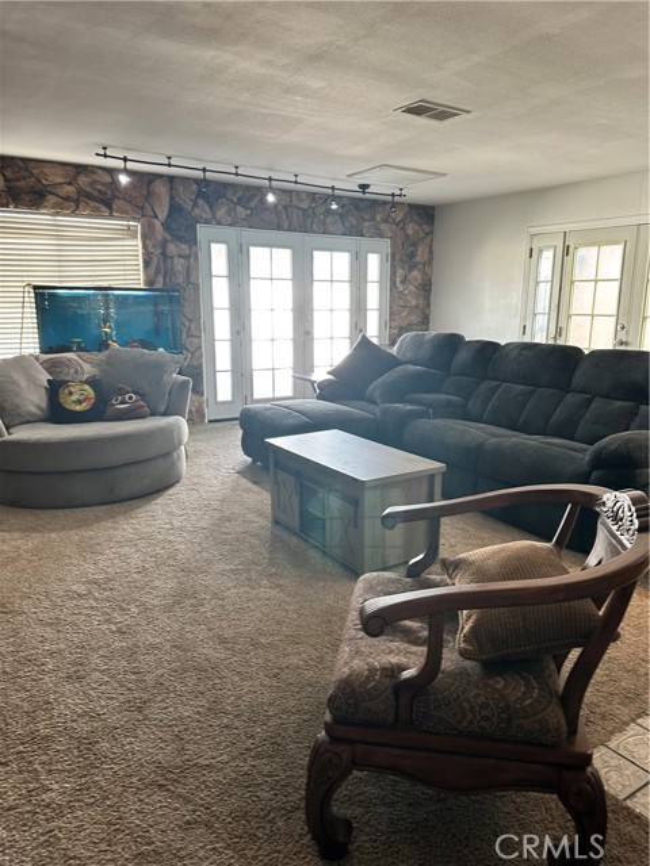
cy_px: 433
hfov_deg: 56.8
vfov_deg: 71.6
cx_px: 325
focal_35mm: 24
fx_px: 601
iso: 125
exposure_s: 1/60
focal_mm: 6.86
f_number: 1.78
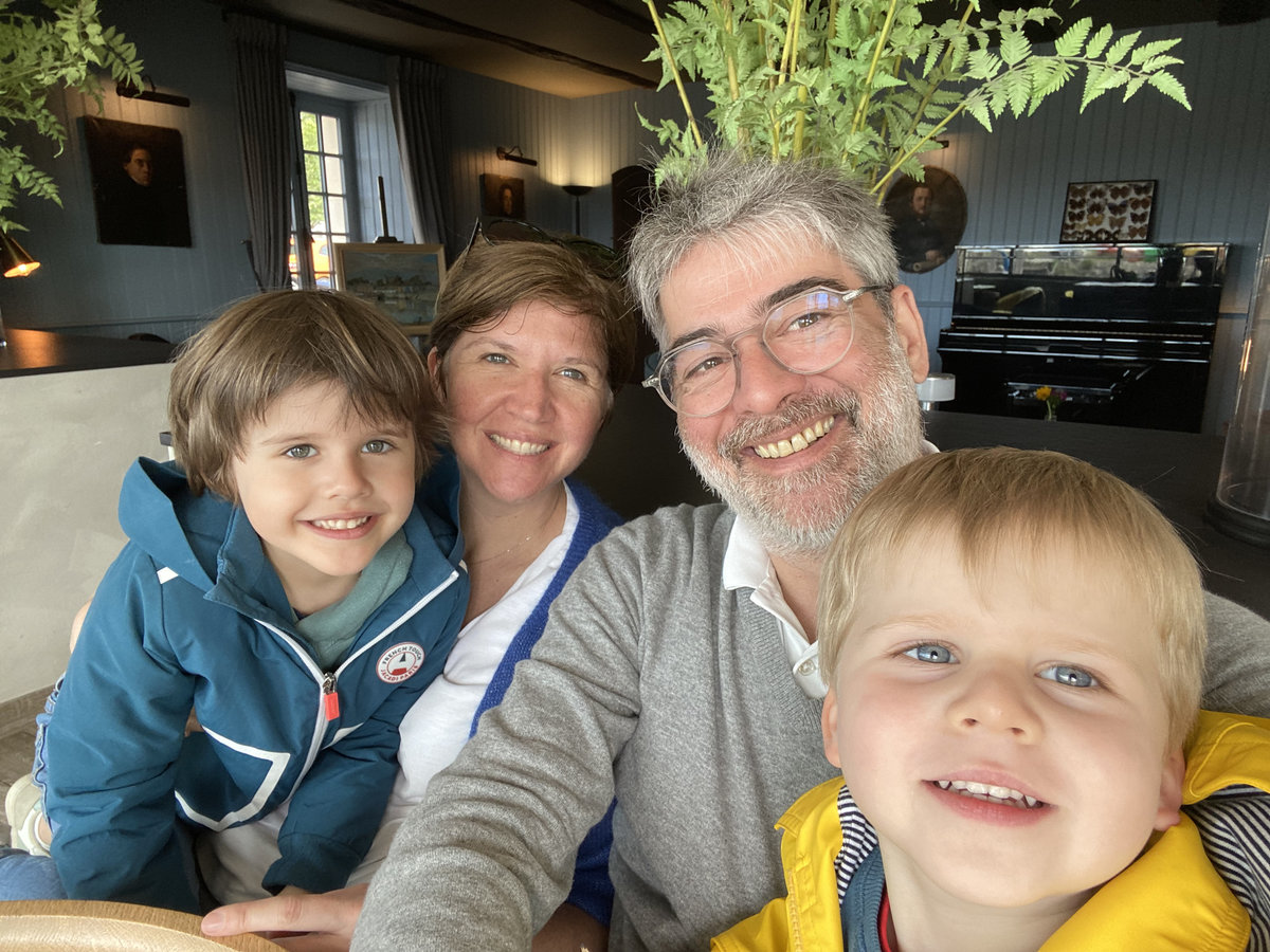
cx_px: 635
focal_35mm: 23
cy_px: 476
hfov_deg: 73.9
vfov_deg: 58.9
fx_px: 844
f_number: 2.2
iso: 50
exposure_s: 1/122
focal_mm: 2.71
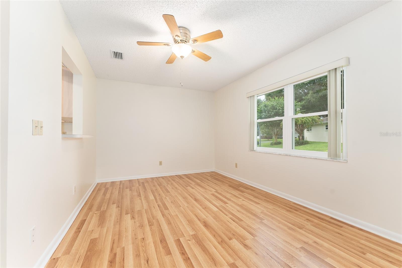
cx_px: 201
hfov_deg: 104.3
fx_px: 156
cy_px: 134
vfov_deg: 81.2
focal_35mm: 14
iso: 500
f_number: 7.1
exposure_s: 1/8
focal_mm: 14
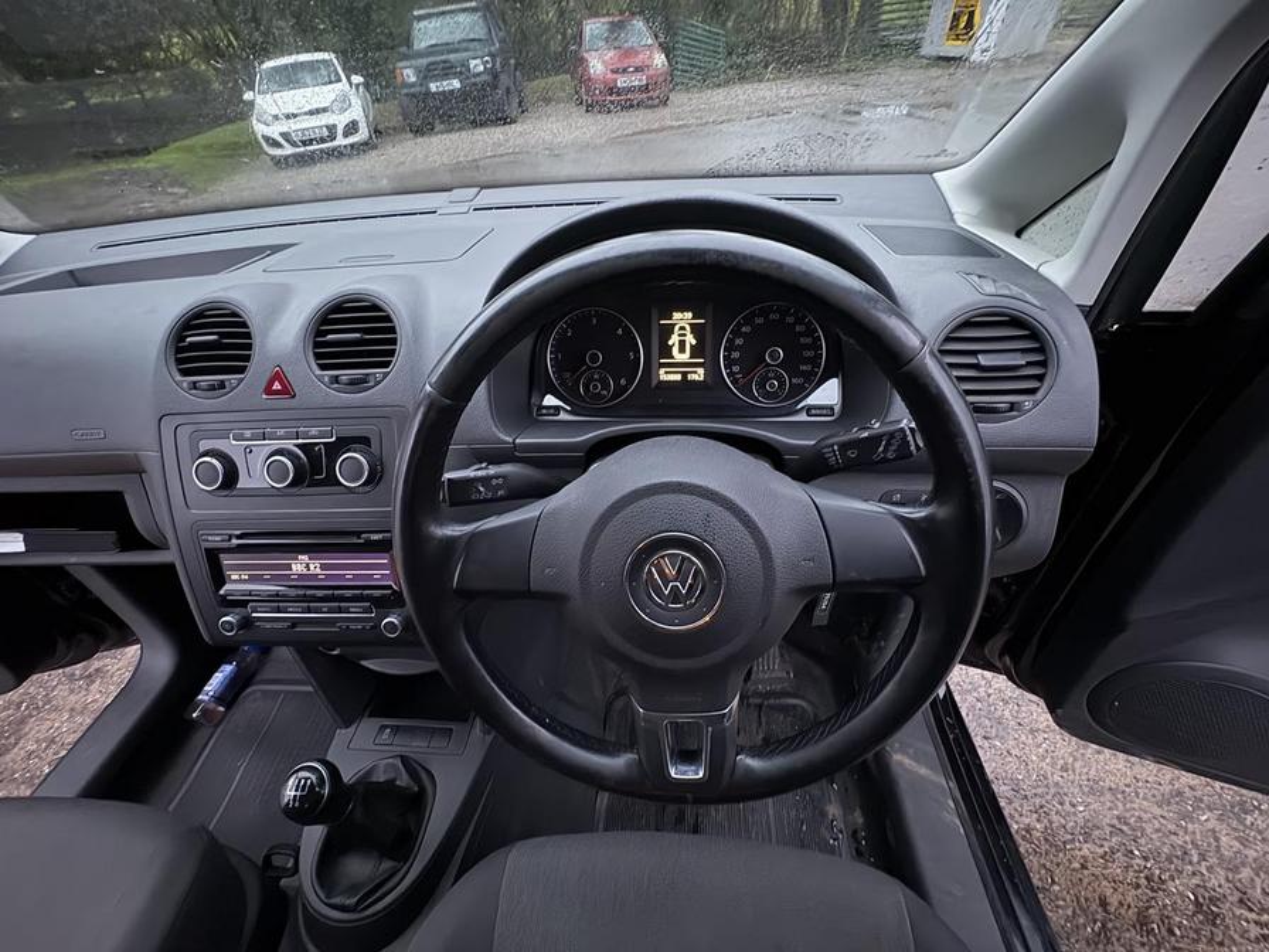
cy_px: 476
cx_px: 634
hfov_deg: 102.1
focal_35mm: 14
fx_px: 513
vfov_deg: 85.7
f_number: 2.2
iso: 800
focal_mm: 2.22
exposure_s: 1/27
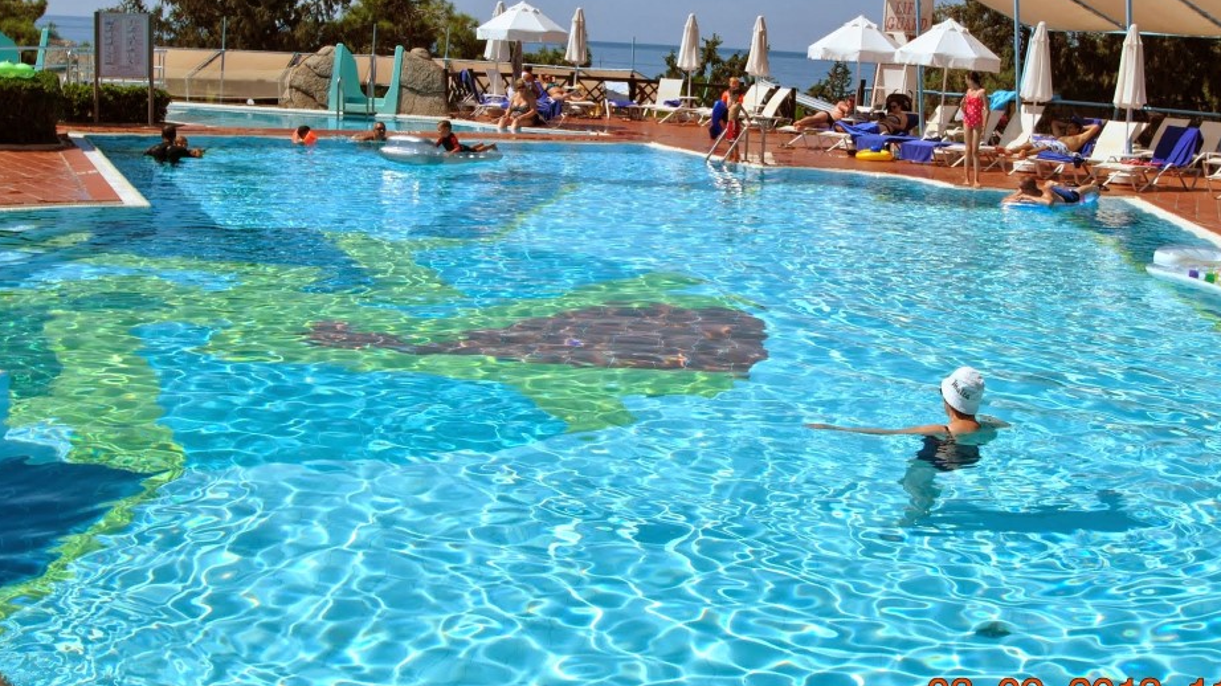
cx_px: 688
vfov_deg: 25.3
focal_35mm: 47
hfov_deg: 43.6
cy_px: 264
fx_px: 1521
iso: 100
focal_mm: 24
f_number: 9
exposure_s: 1/320
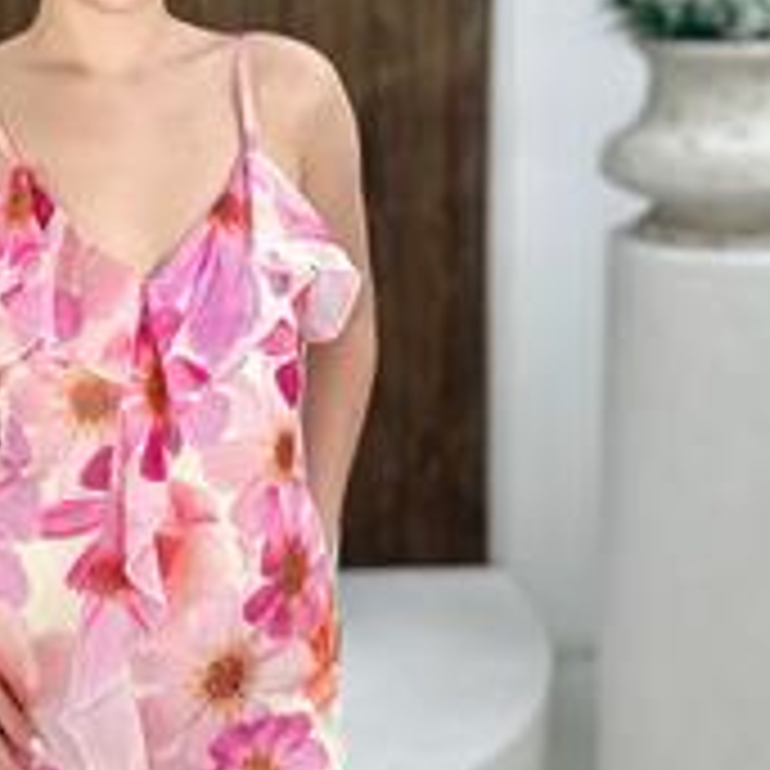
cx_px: 162
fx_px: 1560
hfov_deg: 27.2
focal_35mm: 62
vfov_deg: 27.2
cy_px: 158
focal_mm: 2.69
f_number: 1.9
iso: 32
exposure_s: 1/100
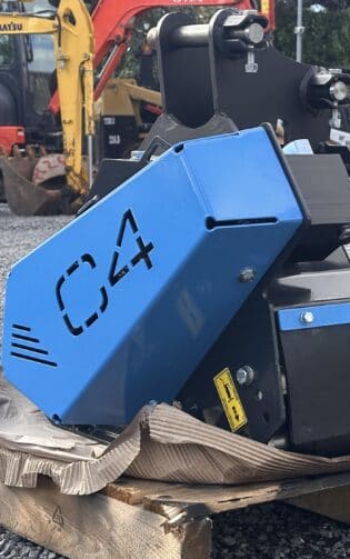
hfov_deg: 14.2
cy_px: 284
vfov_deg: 22.8
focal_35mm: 91
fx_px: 1387
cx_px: 313
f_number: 1.78
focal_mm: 6.86
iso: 64
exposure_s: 1/740
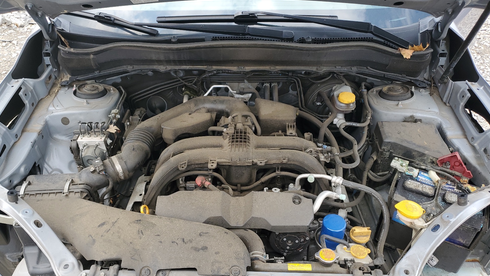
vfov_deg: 39.9
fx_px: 377
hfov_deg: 66.1
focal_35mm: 29
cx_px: 250
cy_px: 172
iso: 50
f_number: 1.5
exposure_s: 1/455
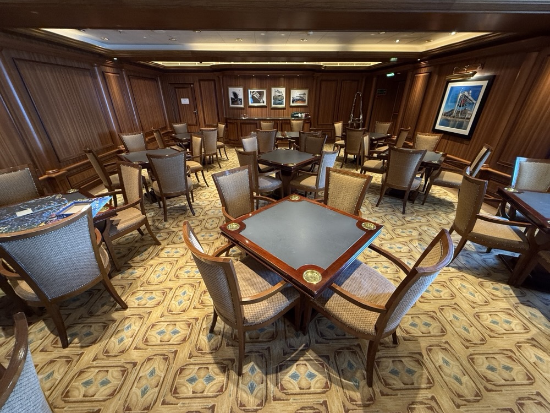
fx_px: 222
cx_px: 275
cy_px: 206
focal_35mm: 14
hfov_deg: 102.1
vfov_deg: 85.7
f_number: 2.2
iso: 160
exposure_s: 1/60
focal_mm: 2.22
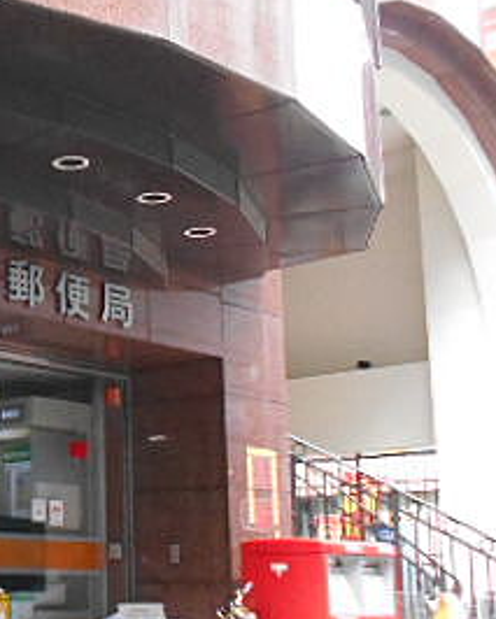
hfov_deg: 22.7
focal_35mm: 61
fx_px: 1119
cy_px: 342
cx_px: -119
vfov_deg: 30.9
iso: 800
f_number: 3.2
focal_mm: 4.6
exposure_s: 1/250
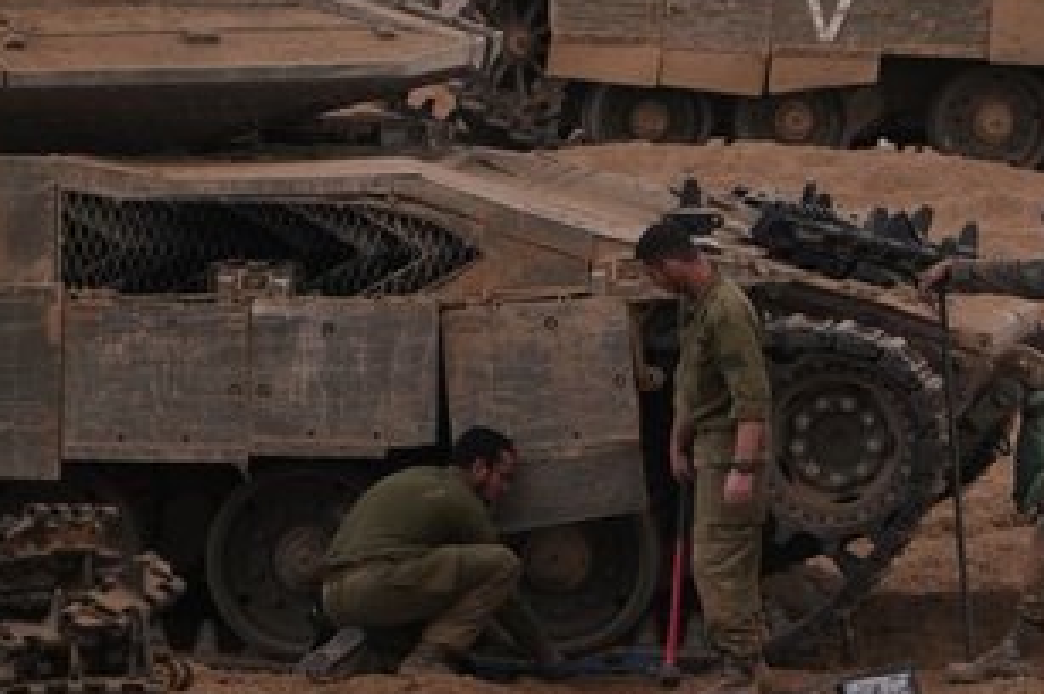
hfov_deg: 3.1
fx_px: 19351
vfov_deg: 2.1
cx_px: 857
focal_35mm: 668
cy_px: 155
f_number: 11
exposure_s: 1/1600
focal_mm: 400
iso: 1600
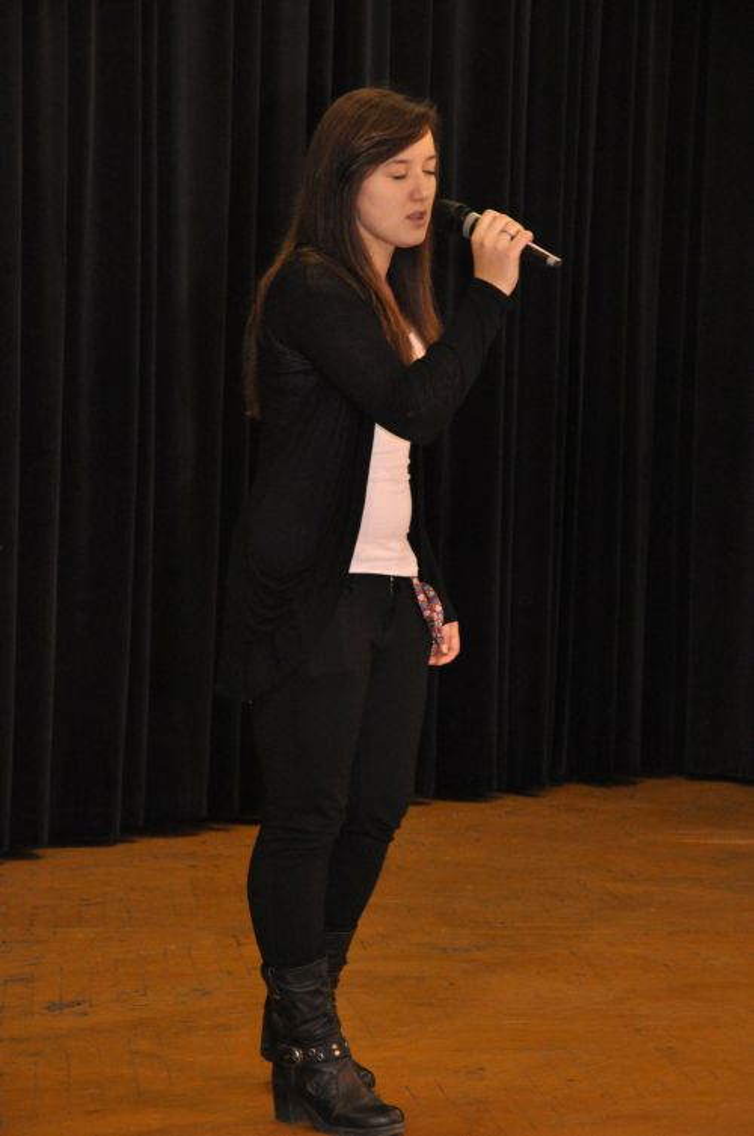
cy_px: 568
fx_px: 2930
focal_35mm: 93
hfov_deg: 14.7
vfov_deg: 21.9
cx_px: 377
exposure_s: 1/60
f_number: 5.3
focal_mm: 62
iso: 1250
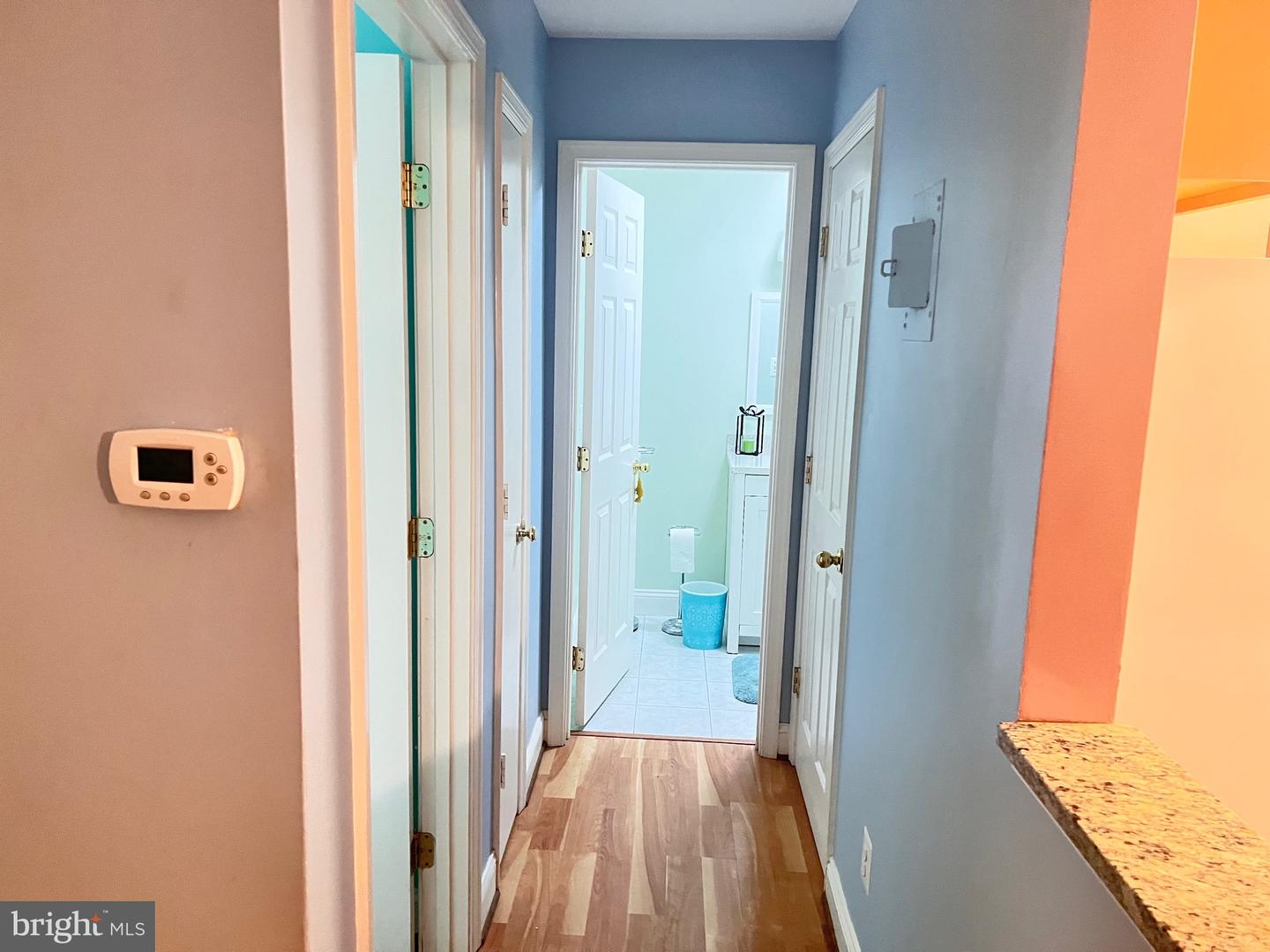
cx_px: 635
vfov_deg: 53.1
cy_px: 476
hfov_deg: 67.3
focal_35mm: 26
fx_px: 954
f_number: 1.5
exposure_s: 1/40
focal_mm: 5.7
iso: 640
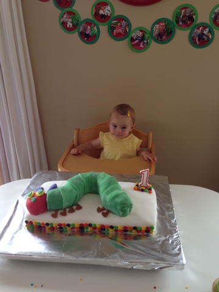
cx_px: 110
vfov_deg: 55.4
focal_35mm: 33
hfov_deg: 42.9
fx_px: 278
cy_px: 146
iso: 64
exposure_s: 1/40
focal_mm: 4.12
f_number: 2.4
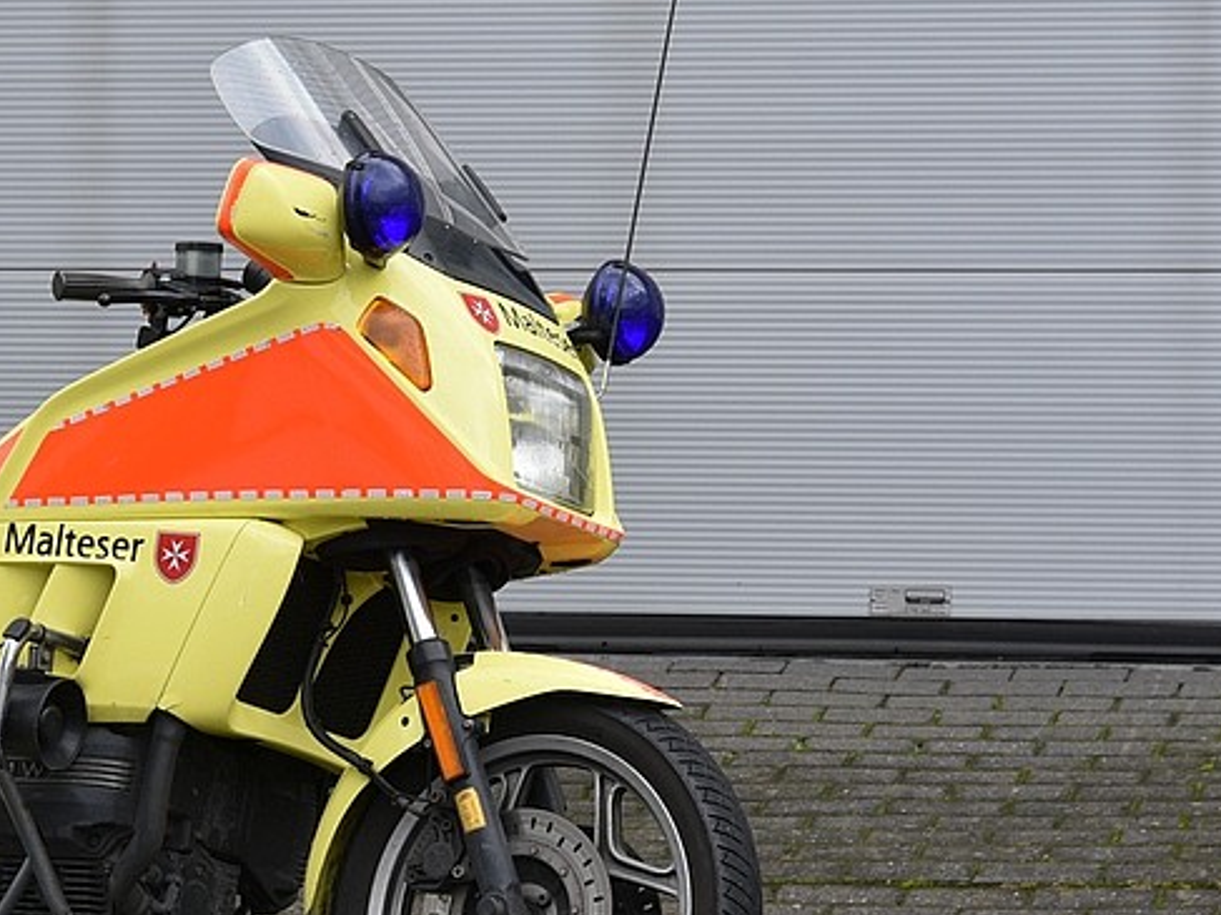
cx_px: 176
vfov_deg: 9.8
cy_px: 511
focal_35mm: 151
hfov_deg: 13.0
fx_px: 5325
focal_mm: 85
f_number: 8
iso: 320
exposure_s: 1/250
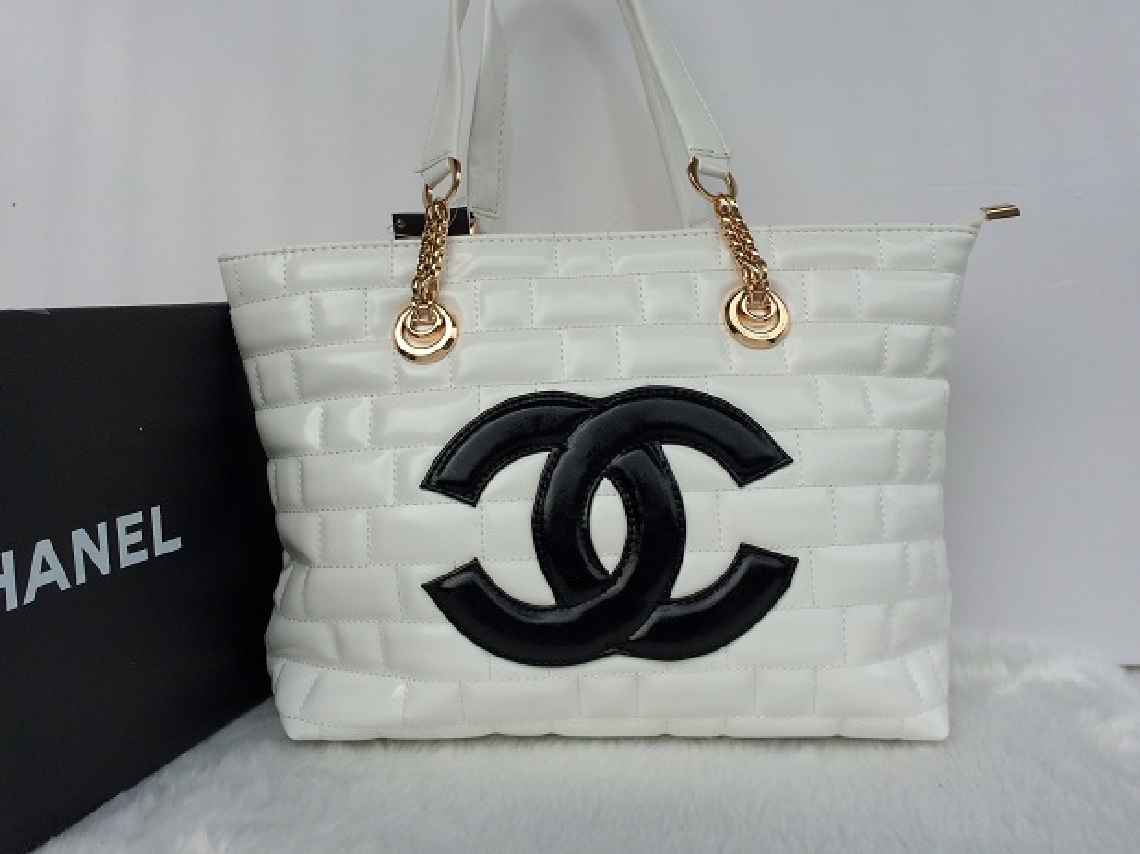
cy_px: 374
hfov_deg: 53.9
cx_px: 520
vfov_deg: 41.7
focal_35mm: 34
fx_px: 1119
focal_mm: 4.12
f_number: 2.2
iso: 32
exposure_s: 1/695
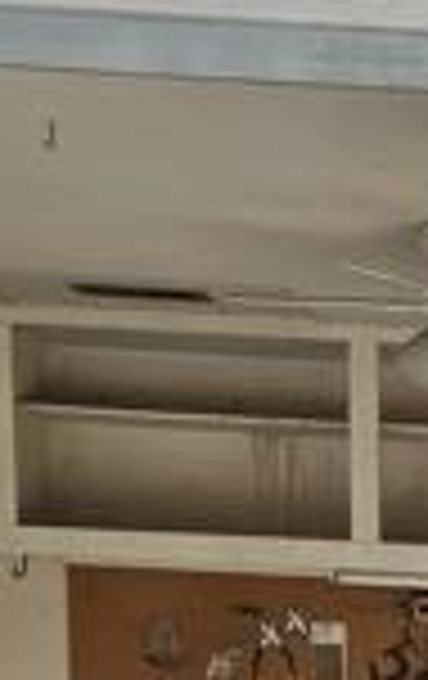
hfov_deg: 11.9
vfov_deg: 18.3
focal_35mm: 103
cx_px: 748
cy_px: 968
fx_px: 1913
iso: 40
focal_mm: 5.4
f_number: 1.8
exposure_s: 1/242
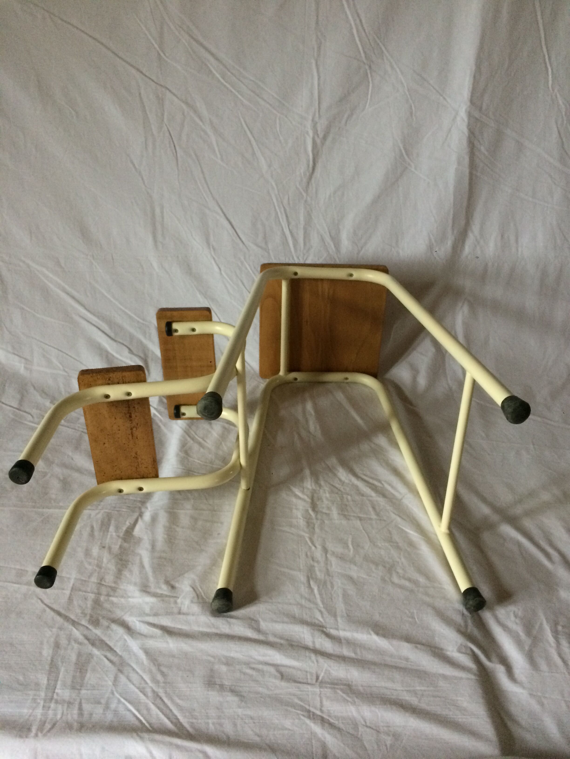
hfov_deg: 48.2
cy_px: 380
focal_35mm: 29
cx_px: 285
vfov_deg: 61.7
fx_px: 637
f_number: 2.2
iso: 250
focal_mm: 4.15
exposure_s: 1/17
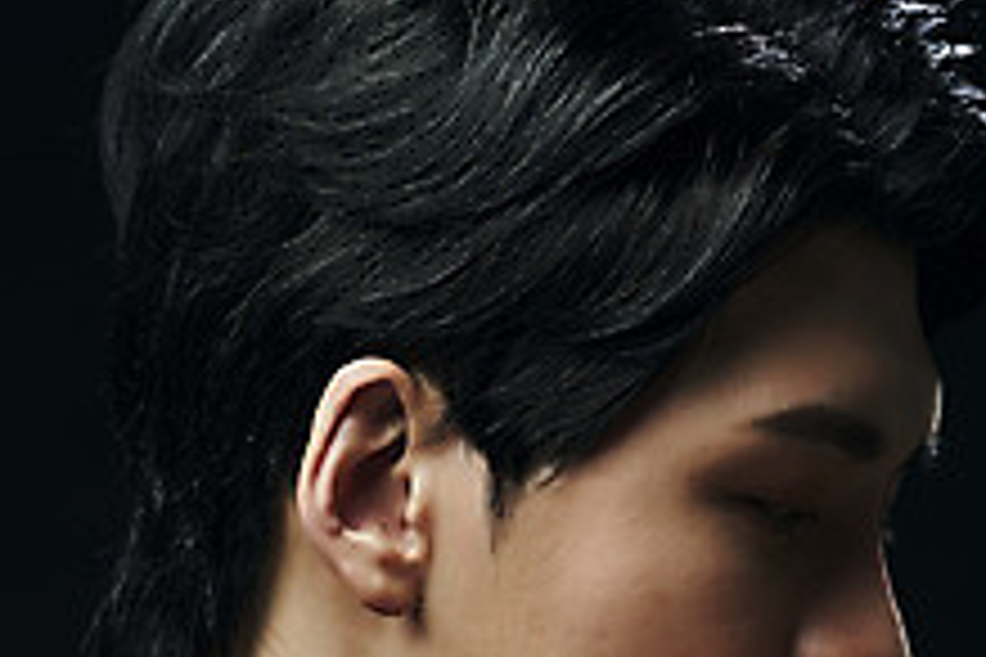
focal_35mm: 411
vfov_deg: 3.3
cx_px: 696
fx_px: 11256
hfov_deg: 5.0
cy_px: 842
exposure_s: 1/125
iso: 64
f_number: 4
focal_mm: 150
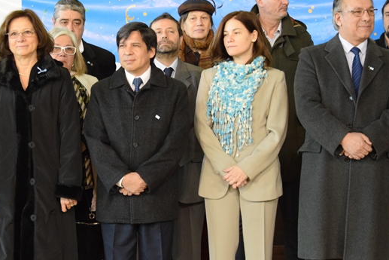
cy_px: 166
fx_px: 1381
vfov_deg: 10.7
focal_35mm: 128
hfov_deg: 16.0
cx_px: 109
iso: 3200
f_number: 4.5
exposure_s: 1/60
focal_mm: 55
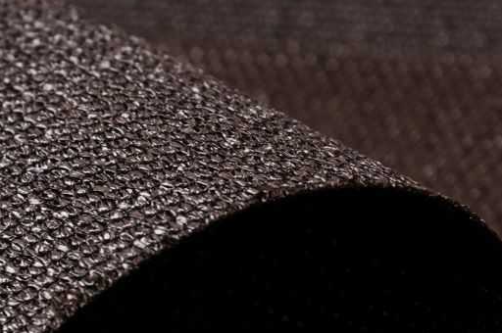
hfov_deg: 4.5
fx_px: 6427
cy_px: 370
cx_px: 232
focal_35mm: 461
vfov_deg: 3.0
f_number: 11
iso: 200
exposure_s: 1/80
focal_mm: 105
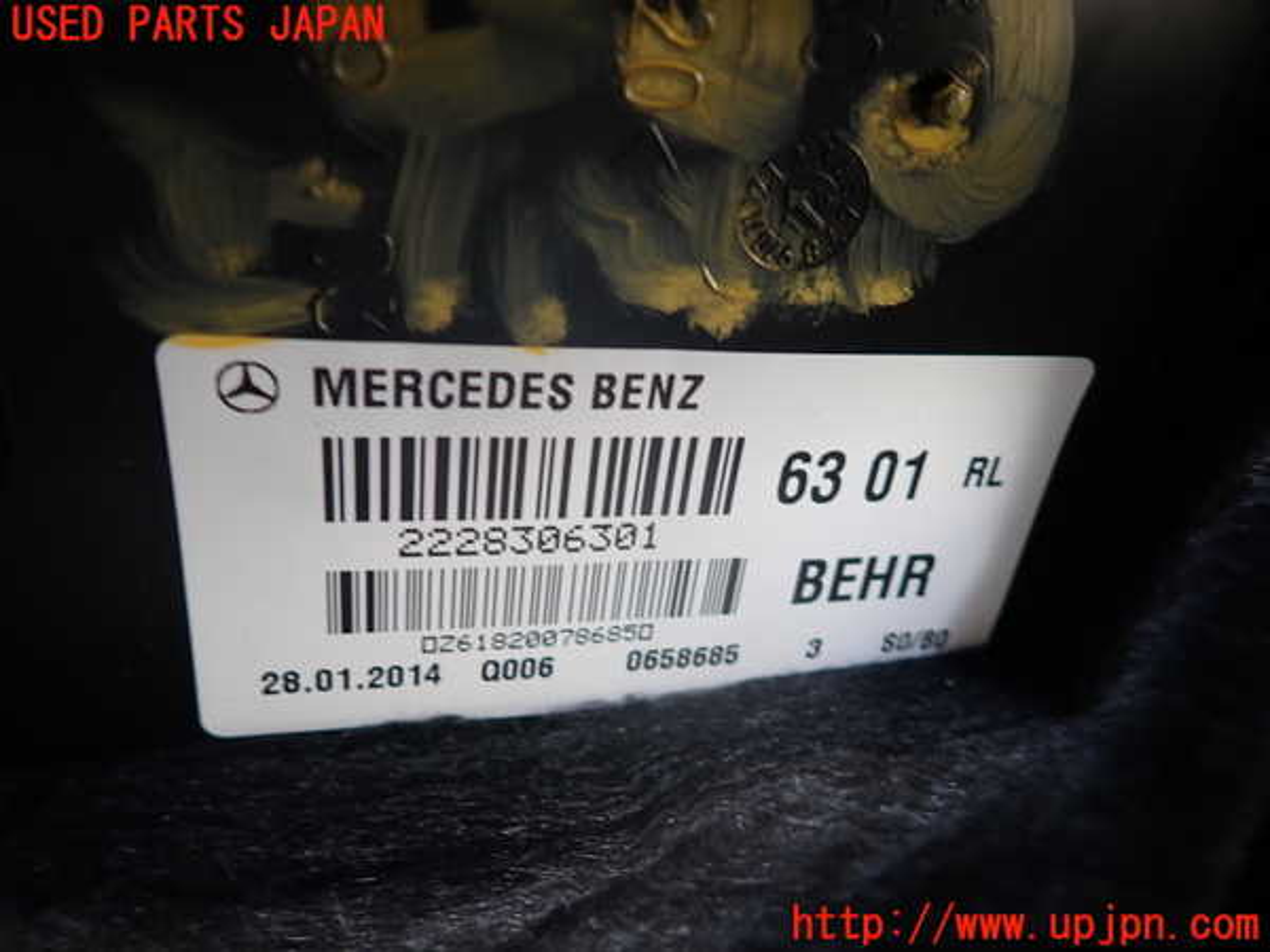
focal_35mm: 25
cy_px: 476
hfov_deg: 69.4
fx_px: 917
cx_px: 635
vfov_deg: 54.9
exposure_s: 1/60
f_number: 2
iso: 125
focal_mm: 4.5
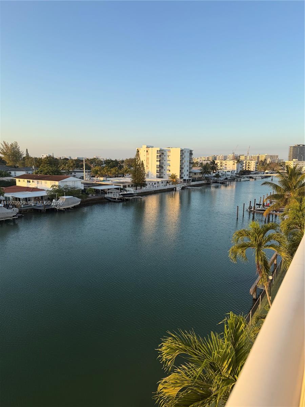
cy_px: 204
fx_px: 282
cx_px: 152
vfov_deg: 71.6
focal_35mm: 24
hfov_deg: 56.8
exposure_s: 1/1271
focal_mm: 6.76
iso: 80
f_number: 1.78
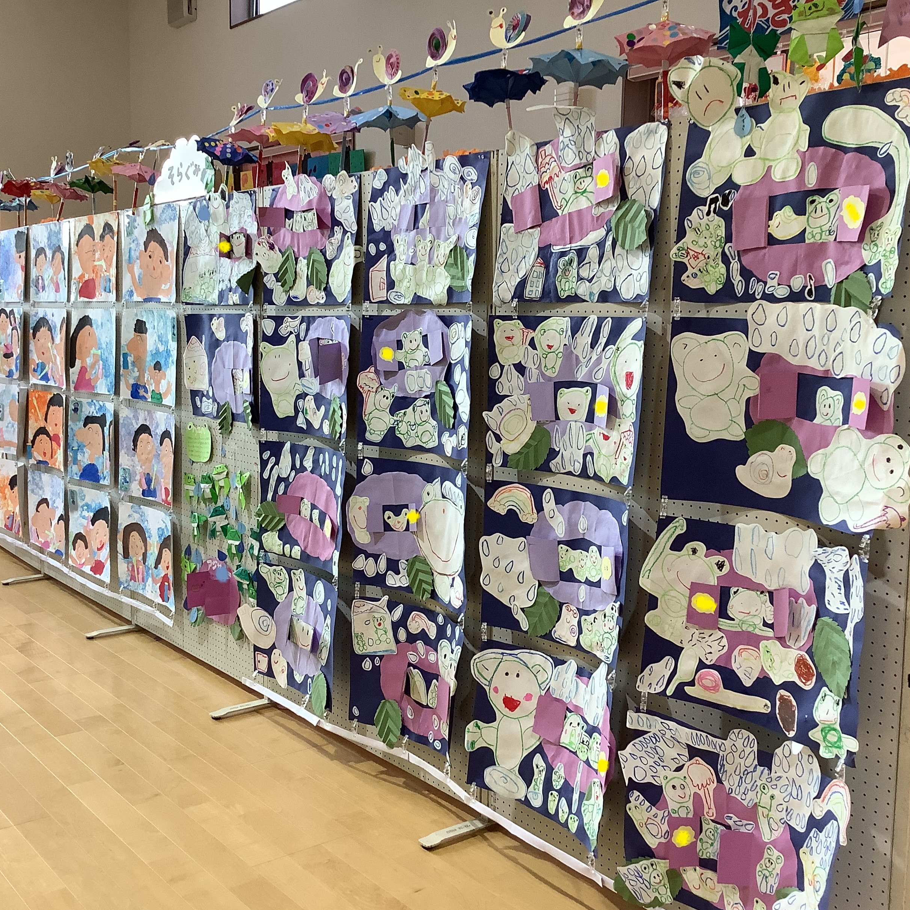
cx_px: 499
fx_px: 1100
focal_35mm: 37
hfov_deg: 44.9
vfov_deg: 44.9
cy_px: 460
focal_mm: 3.3
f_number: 2.4
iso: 80
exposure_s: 1/120
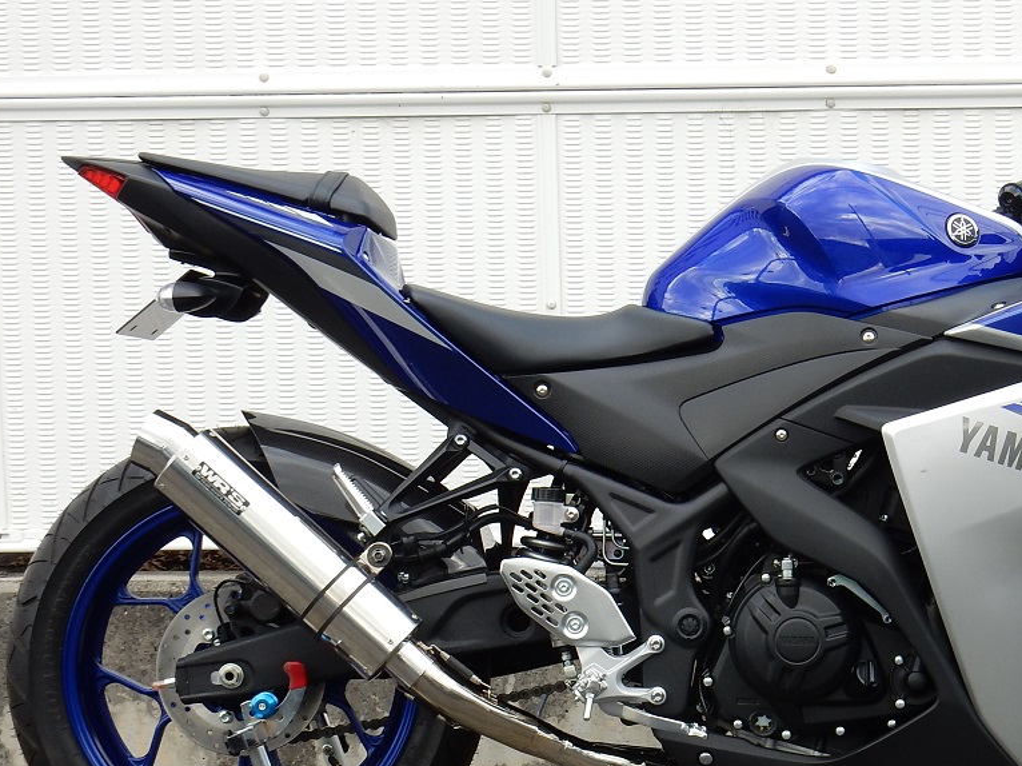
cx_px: 760
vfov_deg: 15.6
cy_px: 579
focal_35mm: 94
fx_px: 2774
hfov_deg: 20.7
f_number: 4.5
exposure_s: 1/125
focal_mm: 10.7
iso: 125
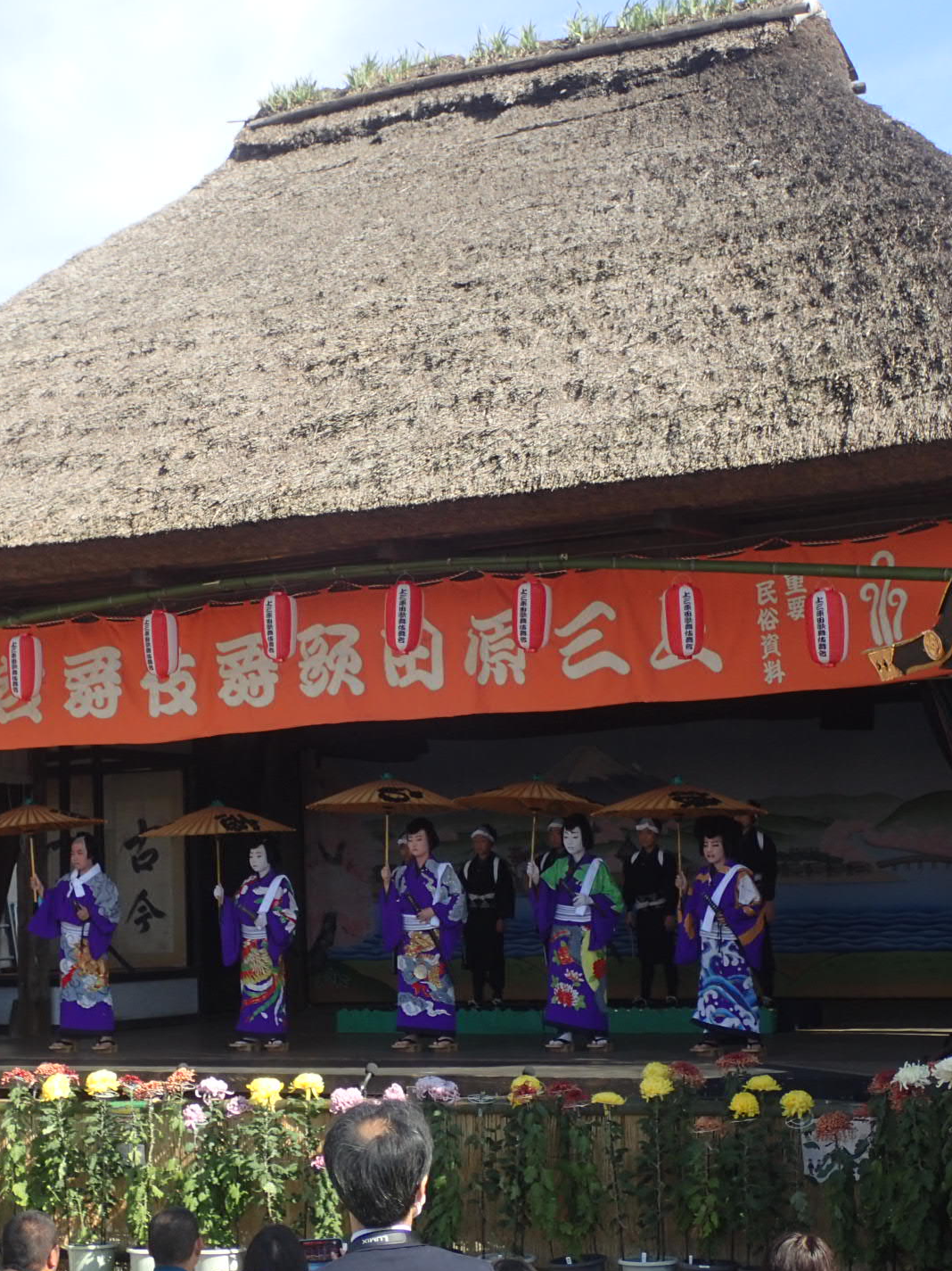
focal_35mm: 62
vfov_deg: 31.2
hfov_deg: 23.6
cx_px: 411
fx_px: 2274
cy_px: 639
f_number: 4.5
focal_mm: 8.41
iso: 100
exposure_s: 1/320
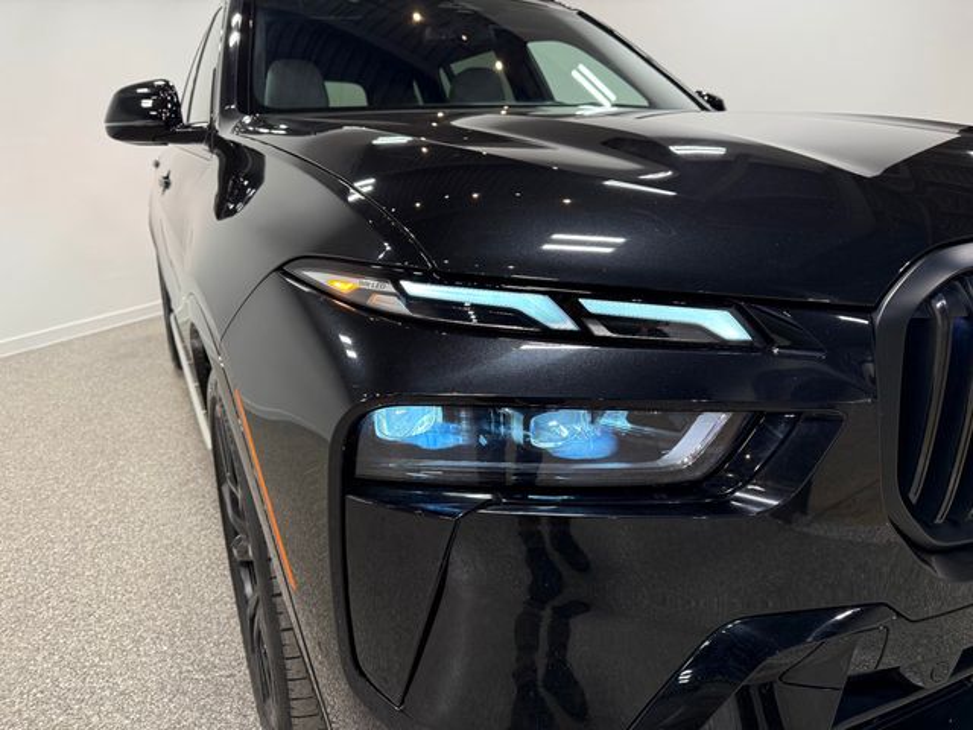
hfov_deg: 71.6
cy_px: 365
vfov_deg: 56.8
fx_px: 675
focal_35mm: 24
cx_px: 486
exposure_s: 1/228
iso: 160
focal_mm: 6.76
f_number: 1.78
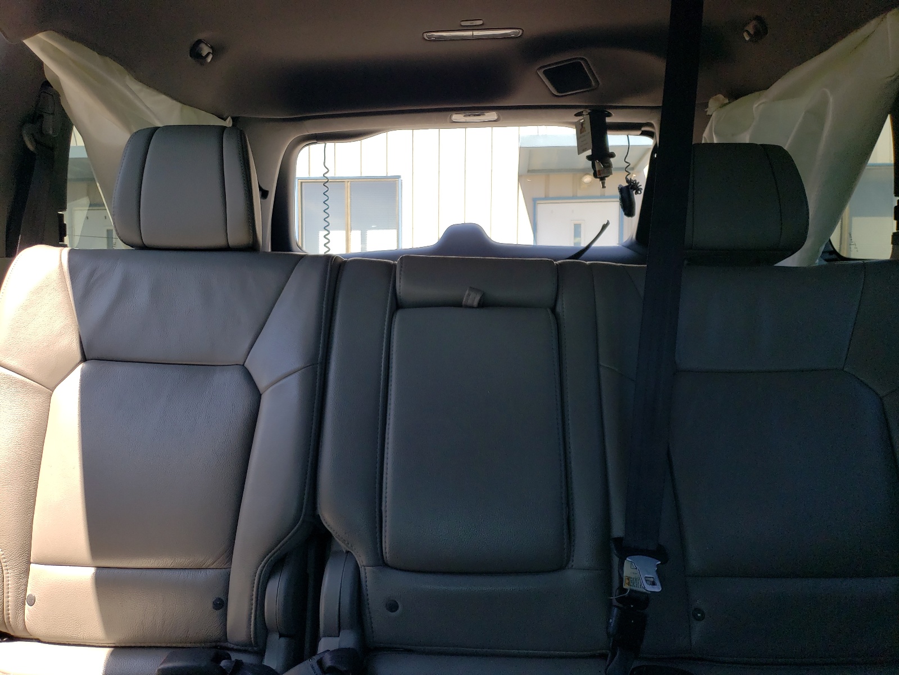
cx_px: 450
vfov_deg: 53.1
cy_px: 338
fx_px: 675
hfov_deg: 67.3
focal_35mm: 26
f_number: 1.5
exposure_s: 1/909
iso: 50
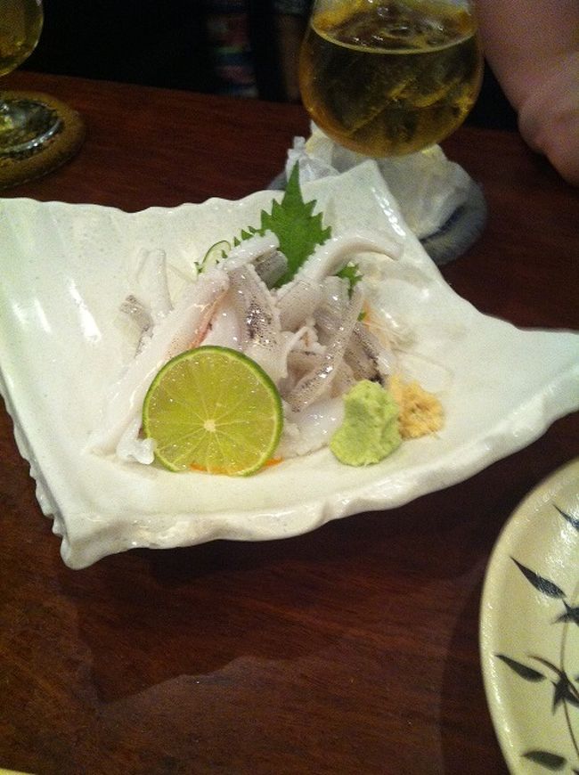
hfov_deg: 40.6
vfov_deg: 52.7
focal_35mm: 35
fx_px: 782
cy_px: 388
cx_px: 290
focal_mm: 3.85
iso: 320
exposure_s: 1/15
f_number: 2.8
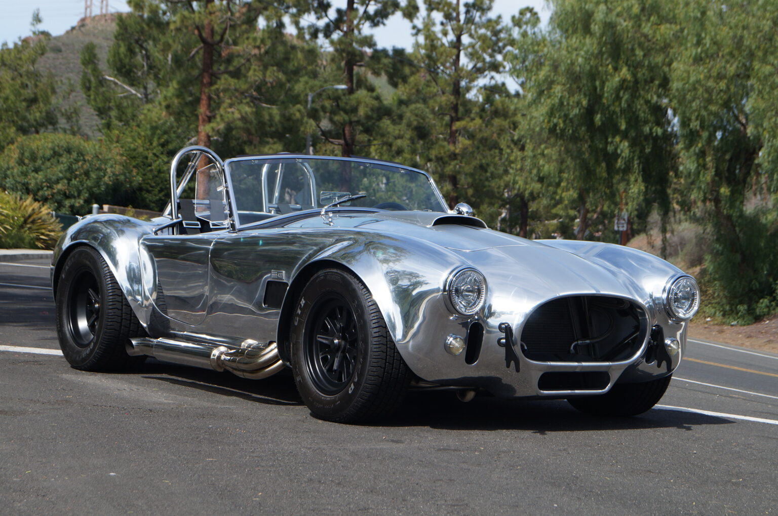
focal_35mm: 82
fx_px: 1780
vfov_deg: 16.5
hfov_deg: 24.7
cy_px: 258
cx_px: 389
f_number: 8
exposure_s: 1/320
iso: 100
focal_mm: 55
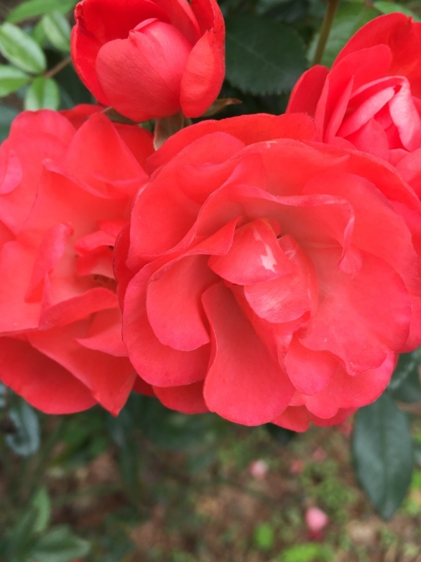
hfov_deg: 37.7
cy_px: 318
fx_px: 616
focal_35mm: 38
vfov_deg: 48.8
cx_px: 197
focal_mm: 4.15
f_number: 2.2
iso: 32
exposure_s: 1/306
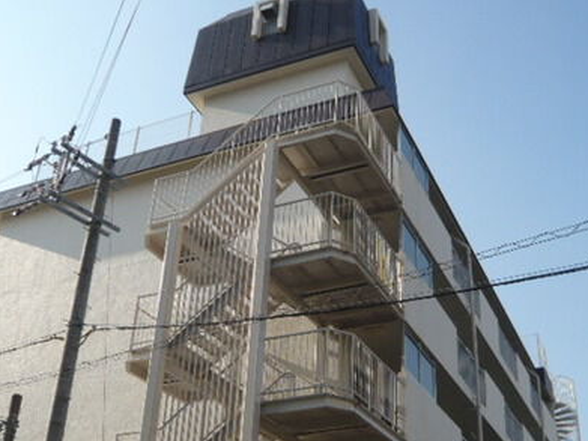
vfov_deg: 33.3
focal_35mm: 43
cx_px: 399
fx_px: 730
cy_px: 289
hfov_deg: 43.2
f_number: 8
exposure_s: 1/160
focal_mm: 4.6
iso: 100
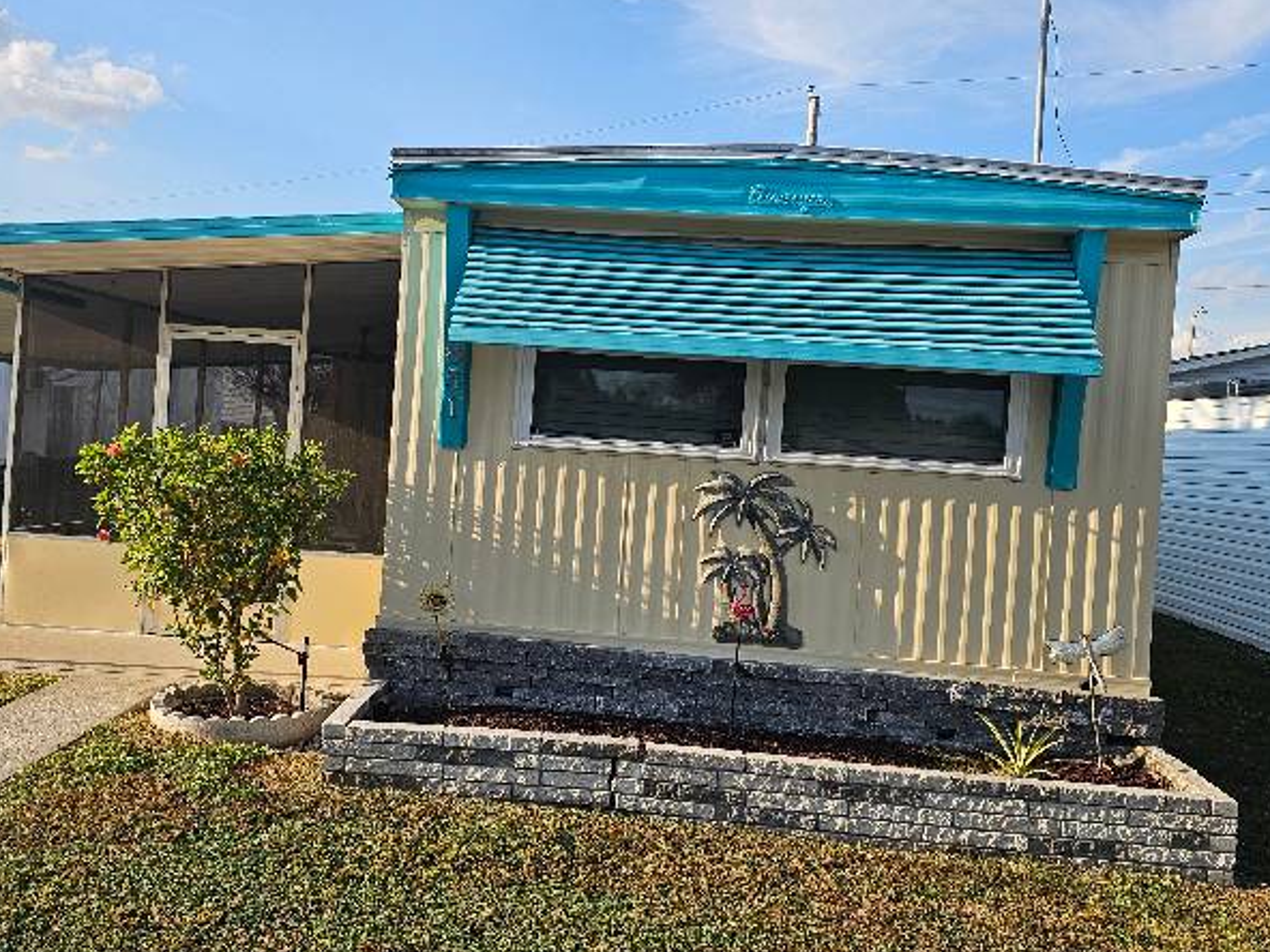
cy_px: 434
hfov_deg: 55.2
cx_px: 560
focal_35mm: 33
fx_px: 1211
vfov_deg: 42.9
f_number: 1.7
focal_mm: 6.3
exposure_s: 1/1019
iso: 25
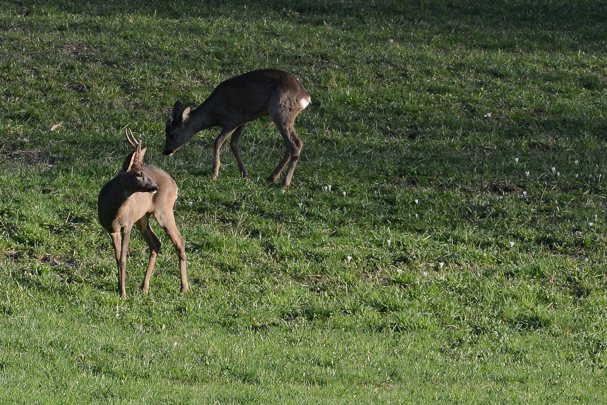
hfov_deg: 4.9
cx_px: 304
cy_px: 202
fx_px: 7081
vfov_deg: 3.3
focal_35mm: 420
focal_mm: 420
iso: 1000
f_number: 8
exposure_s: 1/500
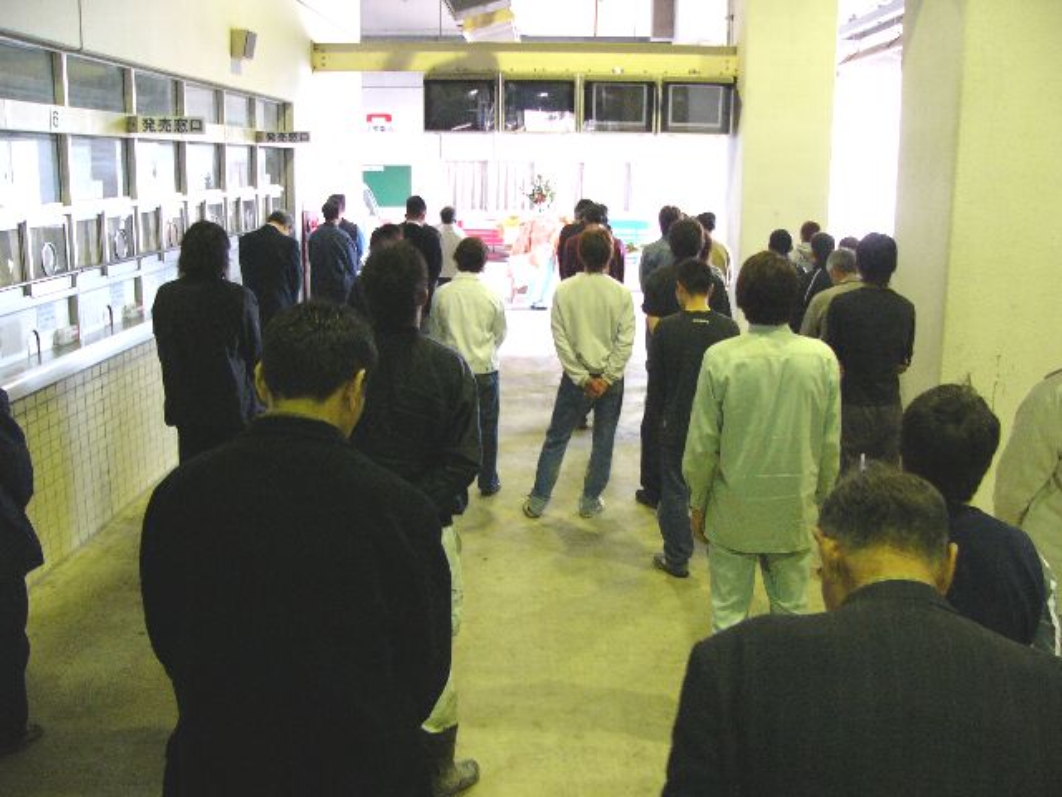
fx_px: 1104
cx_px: 531
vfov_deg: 39.7
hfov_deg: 51.4
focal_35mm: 36
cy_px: 398
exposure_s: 1/30
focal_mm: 6
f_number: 2.8
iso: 200
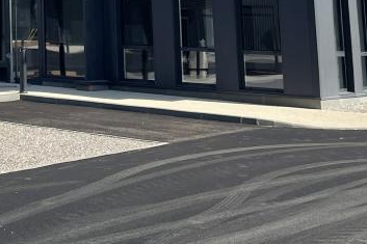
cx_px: -162
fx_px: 999
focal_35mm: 98
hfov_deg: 18.7
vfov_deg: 13.0
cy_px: -154
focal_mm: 4.2
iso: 32
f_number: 1.6
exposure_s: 1/3731
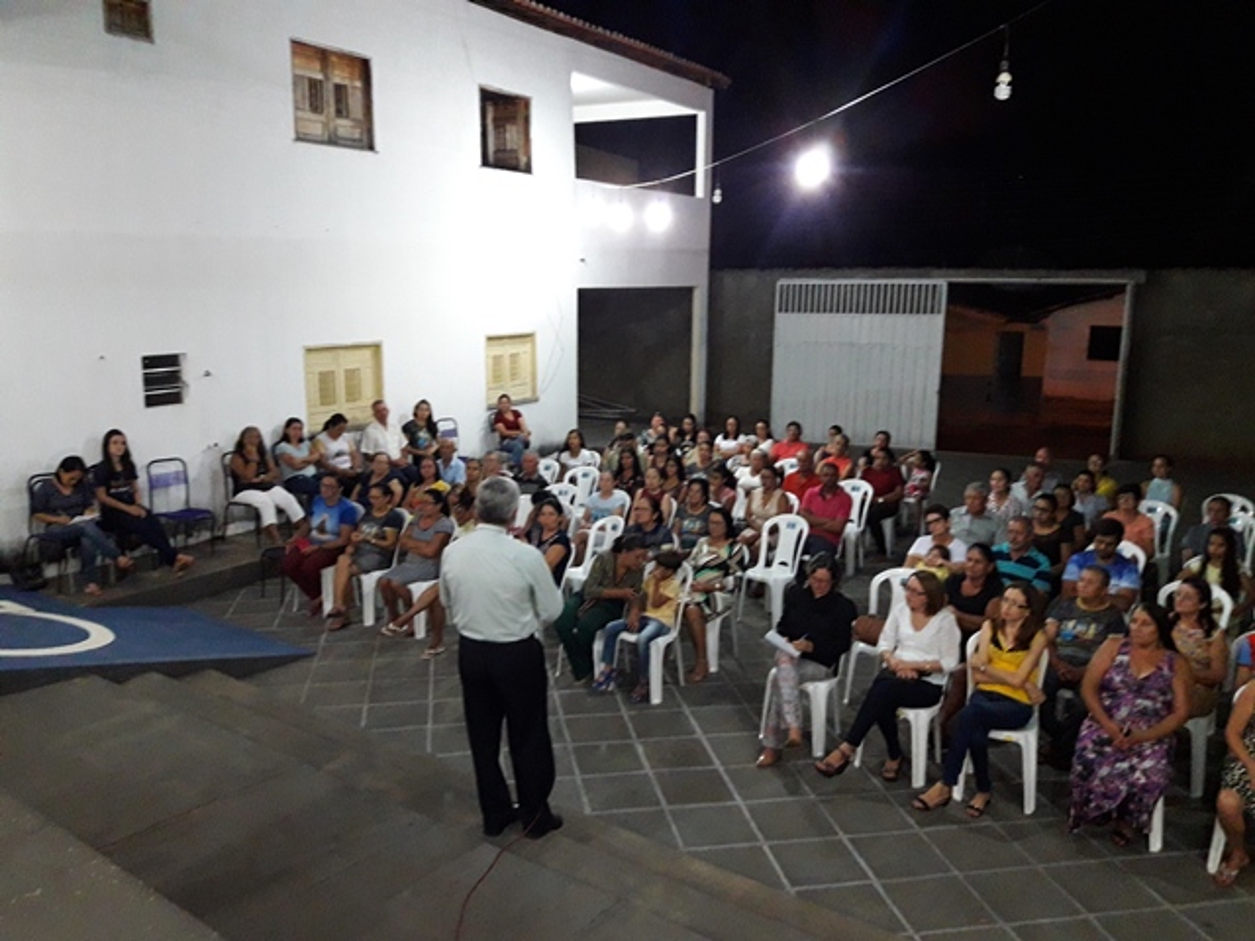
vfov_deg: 49.7
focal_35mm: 28
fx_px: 1015
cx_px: 628
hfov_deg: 63.4
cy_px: 470
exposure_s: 1/24
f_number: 1.9
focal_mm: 3.7
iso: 500
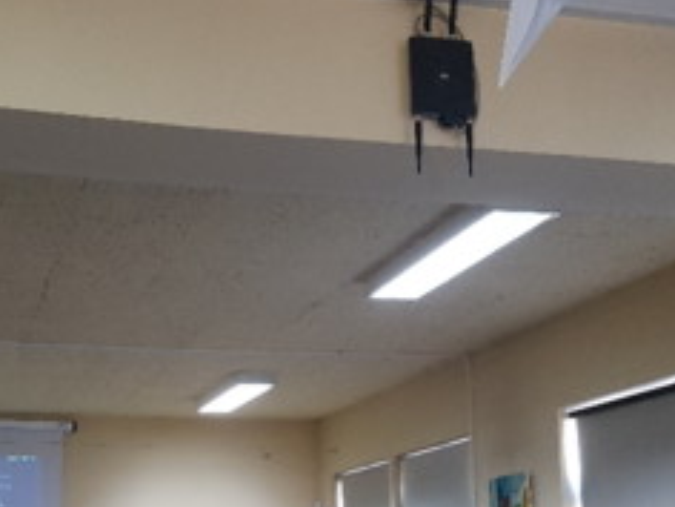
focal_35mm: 55
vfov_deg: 25.7
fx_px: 1072
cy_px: 463
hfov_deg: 34.3
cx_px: 180
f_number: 1.7
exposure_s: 1/50
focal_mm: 4.2
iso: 200
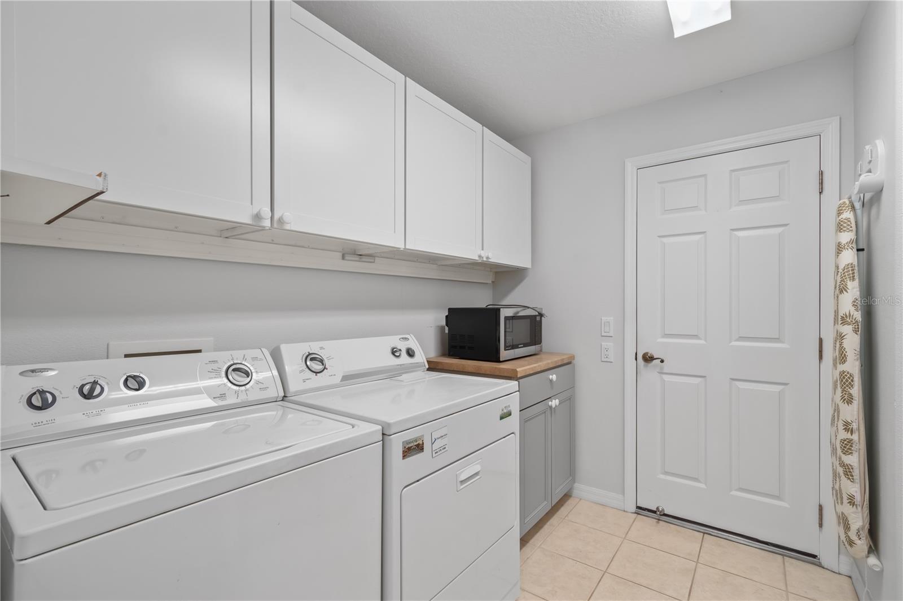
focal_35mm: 15
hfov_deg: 100.4
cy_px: 300
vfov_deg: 77.3
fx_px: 376
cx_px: 452
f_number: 9
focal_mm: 10
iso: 250
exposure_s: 1/8
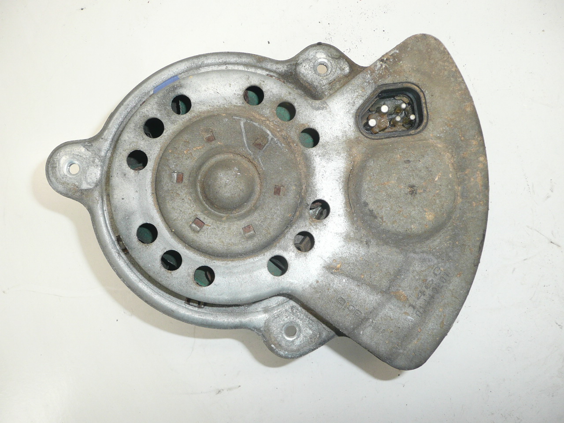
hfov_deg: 60.0
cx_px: 282
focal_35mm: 30
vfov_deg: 46.8
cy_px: 212
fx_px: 489
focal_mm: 4.6
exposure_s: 1/80
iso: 100
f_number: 3.3
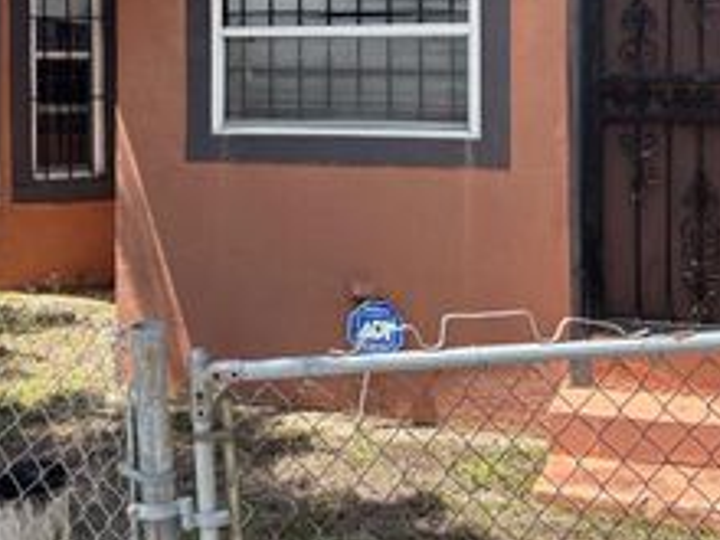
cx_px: 314
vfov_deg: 24.2
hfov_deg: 32.7
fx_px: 1227
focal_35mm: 59
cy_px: 67
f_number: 1.6
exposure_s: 1/943
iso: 50
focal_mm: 5.96
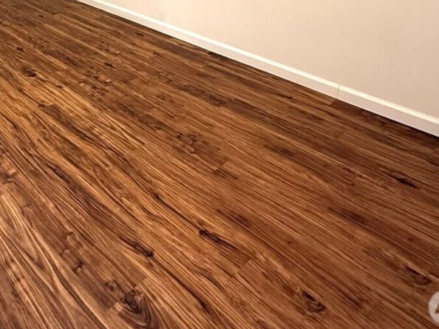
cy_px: -55
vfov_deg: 35.1
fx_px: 418
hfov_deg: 51.4
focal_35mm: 33
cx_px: 79
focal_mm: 2.22
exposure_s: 1/108
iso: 200
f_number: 2.2
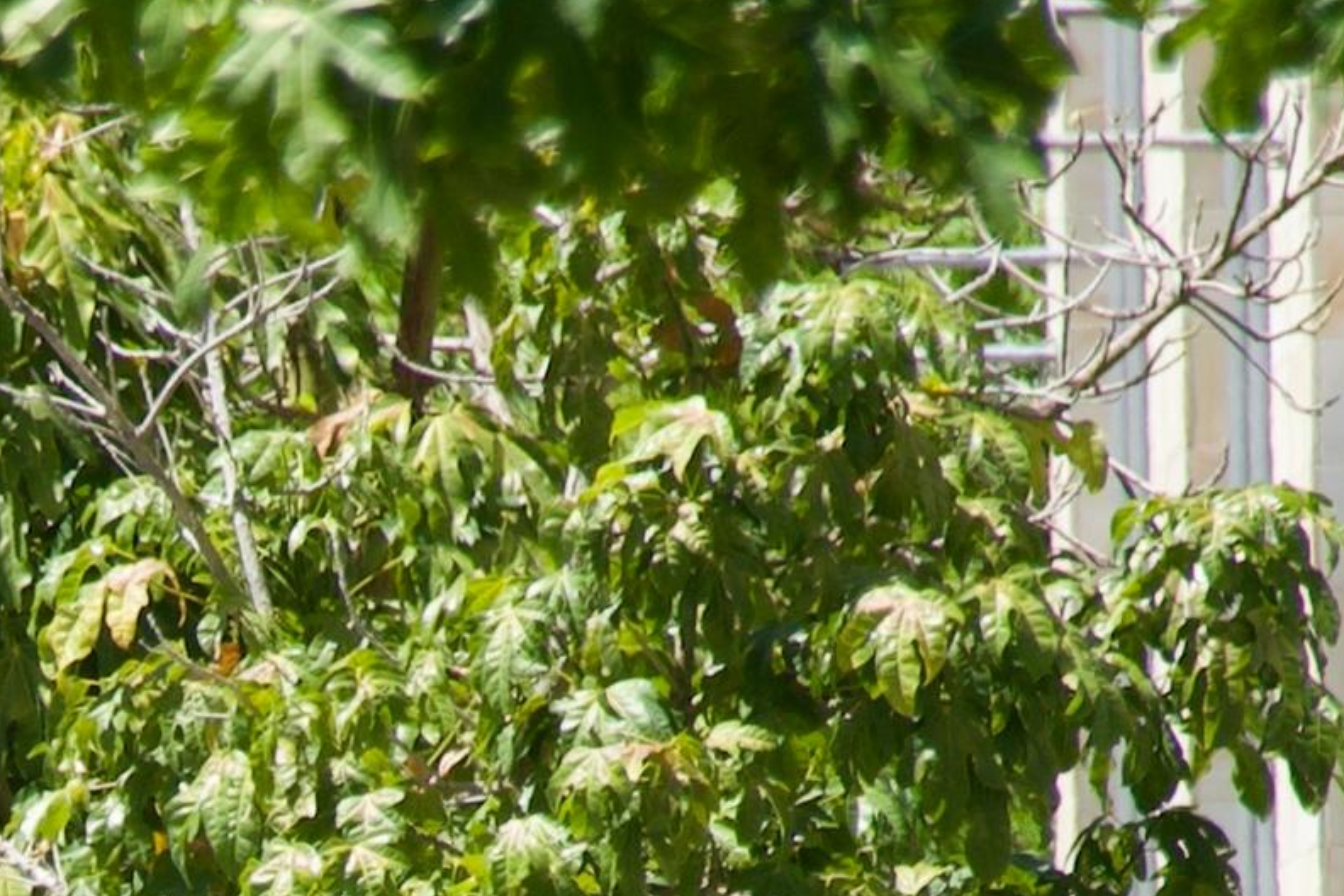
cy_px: 1722
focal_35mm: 994
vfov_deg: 1.4
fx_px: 37112
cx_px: -446
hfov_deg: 2.1
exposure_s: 1/500
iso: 100
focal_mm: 105
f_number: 5
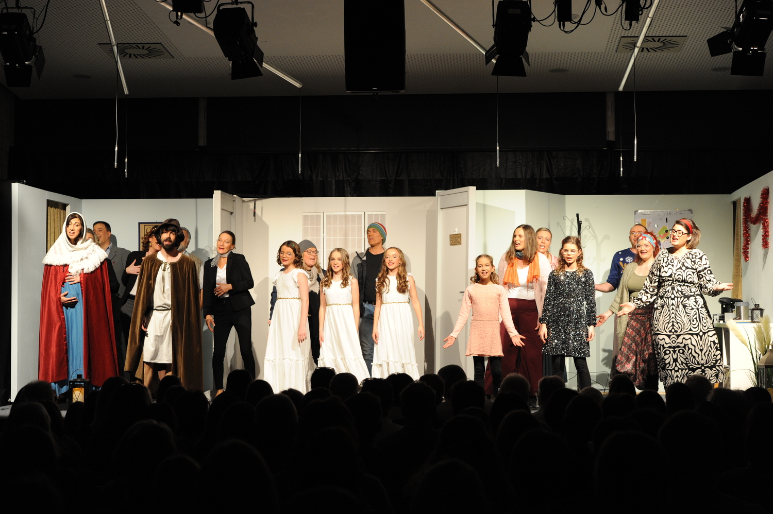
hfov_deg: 28.9
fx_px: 1502
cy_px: 257
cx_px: 386
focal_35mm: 70
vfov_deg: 19.4
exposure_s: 1/100
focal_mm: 70
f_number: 5
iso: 1600
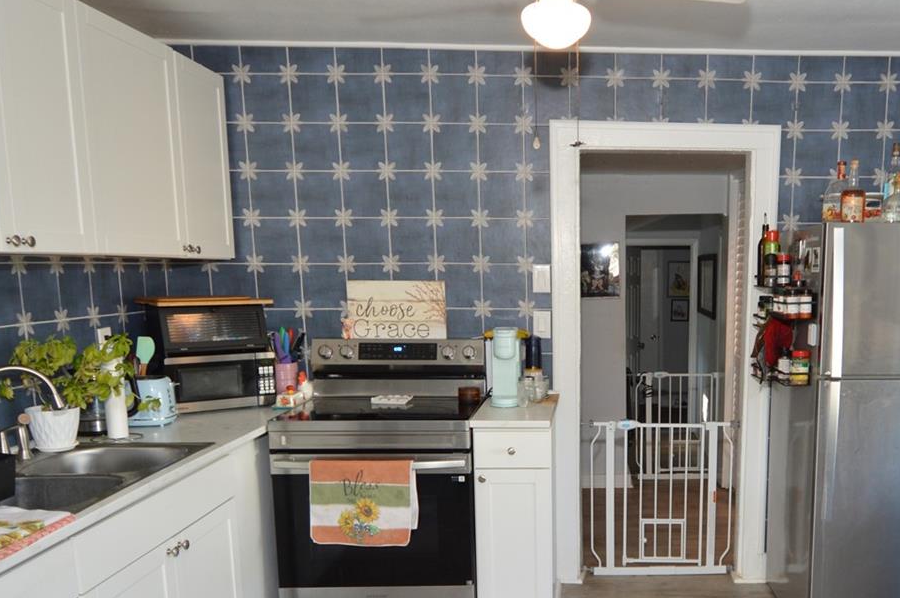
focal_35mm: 32
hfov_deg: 57.2
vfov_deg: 40.2
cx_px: 613
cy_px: 426
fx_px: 799
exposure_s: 1/80
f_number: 4.5
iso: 400
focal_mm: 12
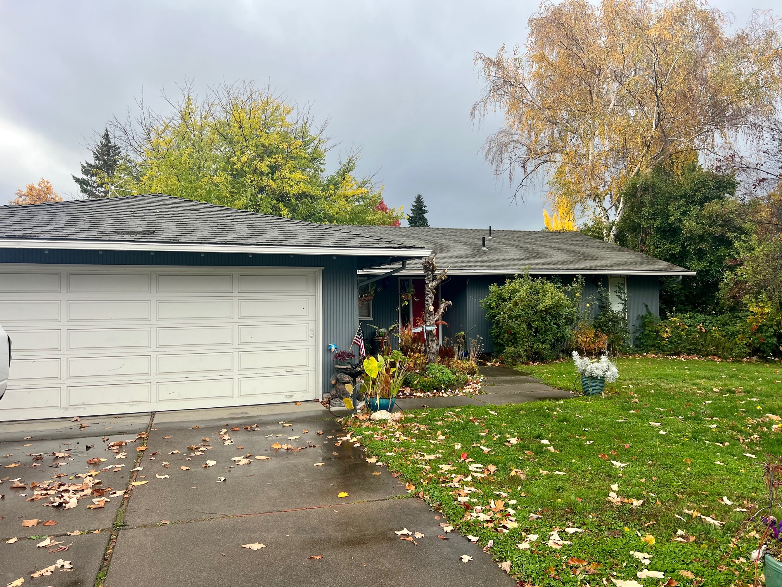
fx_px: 587
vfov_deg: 53.1
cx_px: 391
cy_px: 294
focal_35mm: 26
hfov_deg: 67.3
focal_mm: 5.7
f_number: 1.5
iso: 50
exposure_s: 1/1124
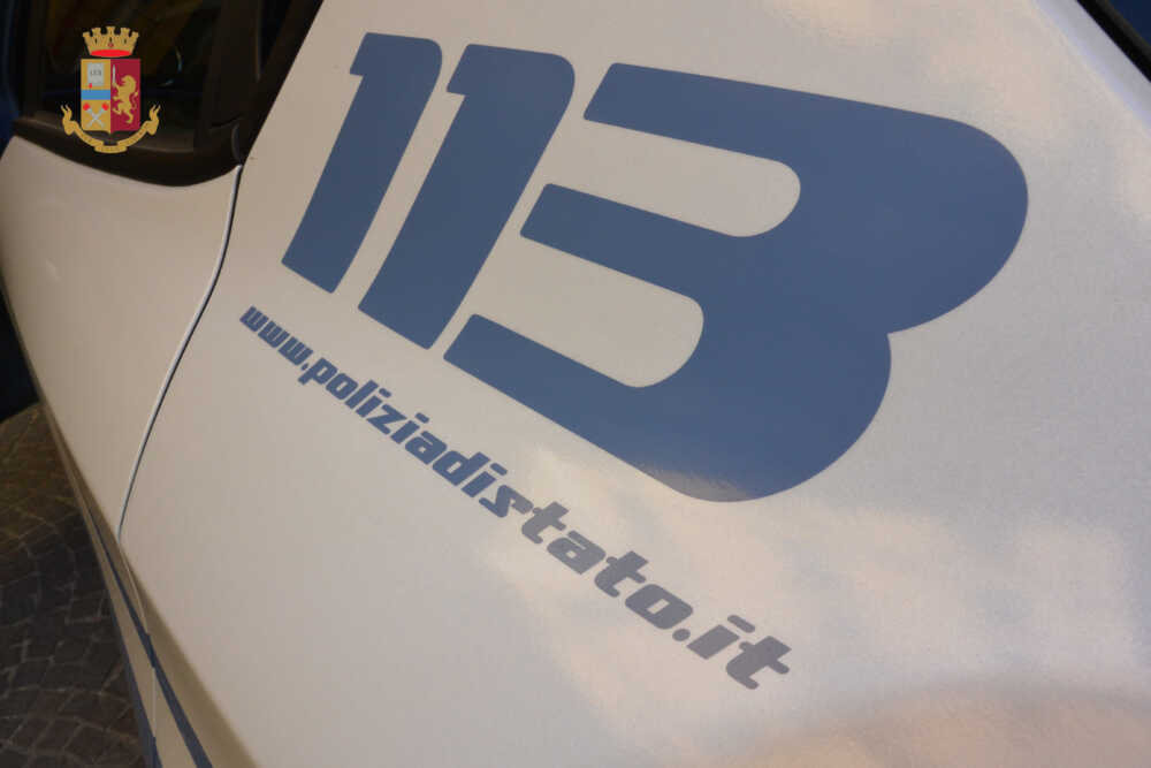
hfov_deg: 63.7
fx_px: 927
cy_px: 384
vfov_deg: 45.0
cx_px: 576
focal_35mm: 29
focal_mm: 11
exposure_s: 1/60
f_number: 11
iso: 160
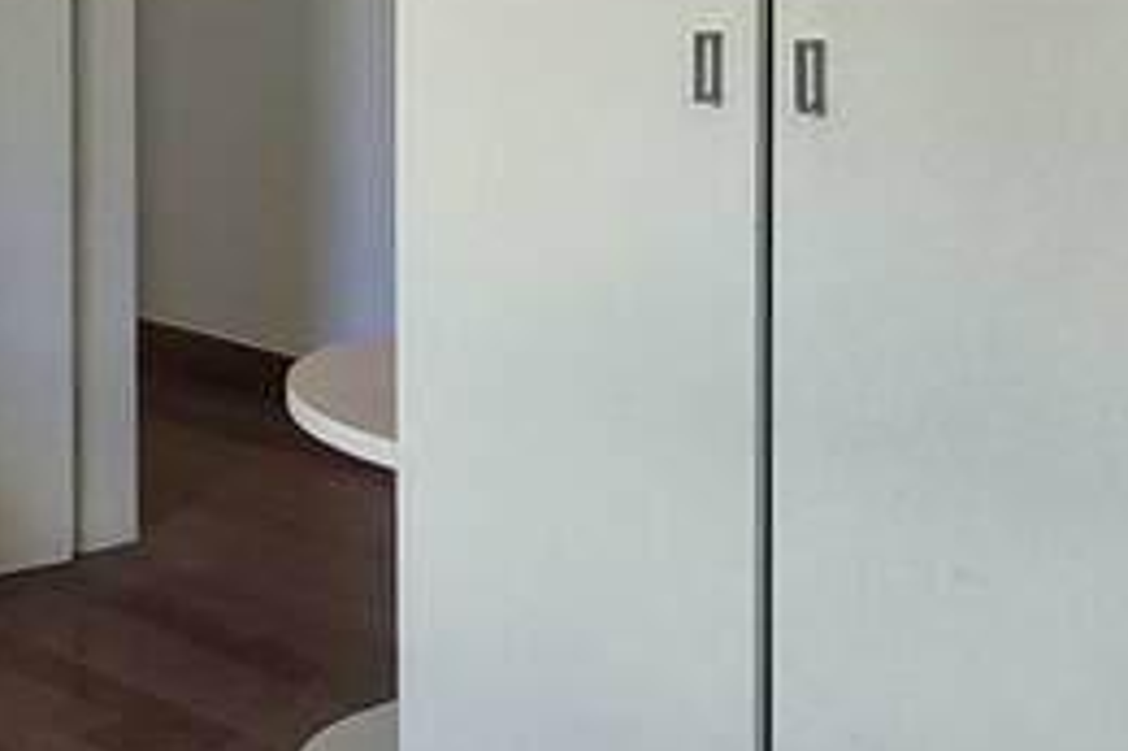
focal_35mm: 75
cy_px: -152
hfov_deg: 23.6
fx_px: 2348
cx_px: -364
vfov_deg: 17.3
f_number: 2.2
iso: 80
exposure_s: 1/60
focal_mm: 1.74
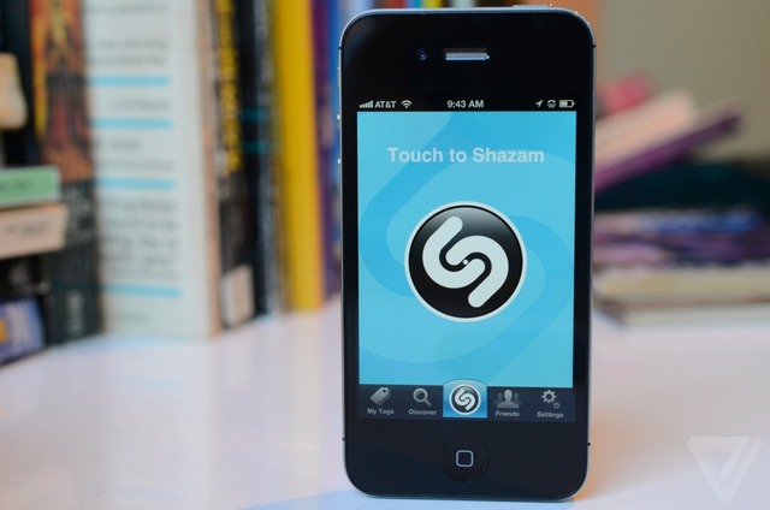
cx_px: 385
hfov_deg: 33.5
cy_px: 255
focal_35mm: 60
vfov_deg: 22.5
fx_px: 1281
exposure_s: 1/50
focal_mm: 40
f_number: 5.6
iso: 560
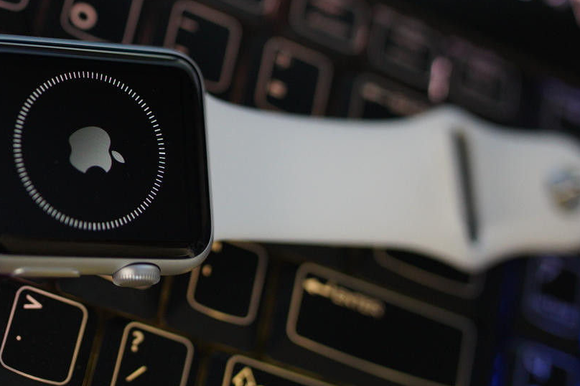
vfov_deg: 17.4
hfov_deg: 25.5
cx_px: 114
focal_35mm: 78
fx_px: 1256
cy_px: 111
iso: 1000
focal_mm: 35
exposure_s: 1/50
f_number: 2.2
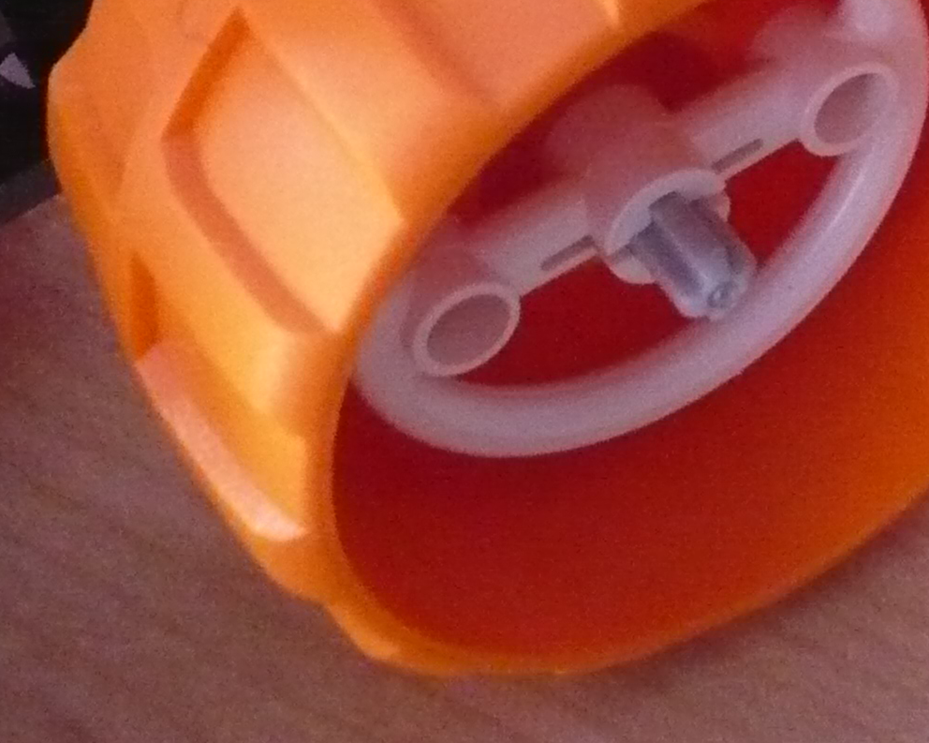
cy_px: 61
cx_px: 656
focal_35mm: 97
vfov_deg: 15.7
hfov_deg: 19.7
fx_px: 2666
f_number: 2.8
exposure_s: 1/13
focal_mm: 5.8
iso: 800
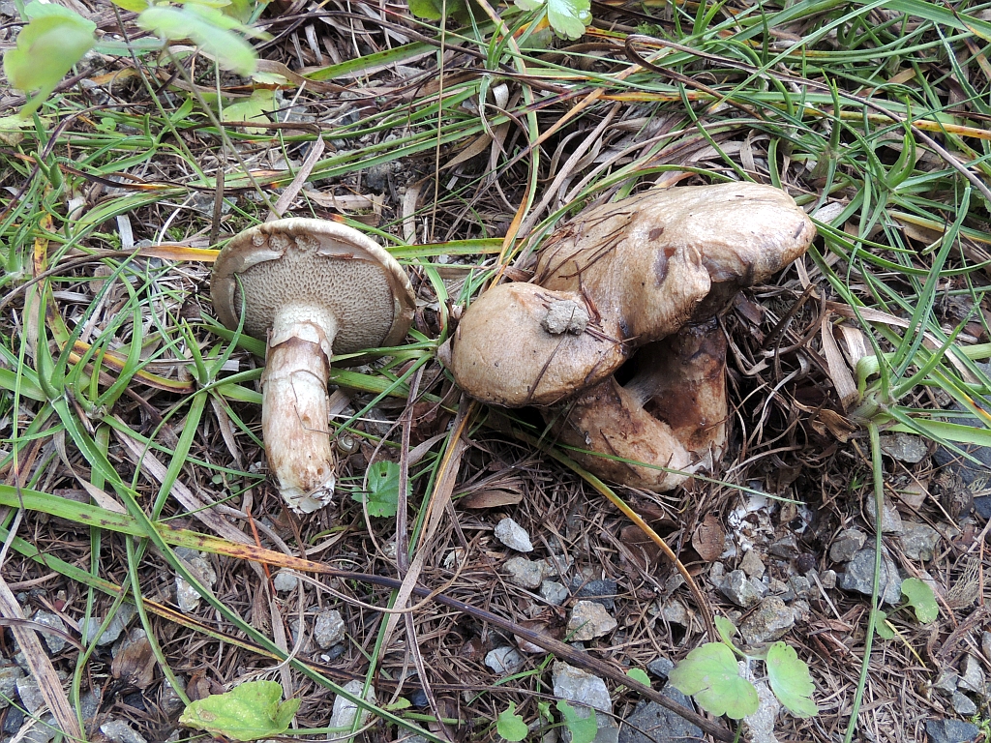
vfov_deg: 40.7
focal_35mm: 35
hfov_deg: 52.6
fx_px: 1002
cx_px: 496
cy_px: 372
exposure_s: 1/6
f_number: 8.1
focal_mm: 6.2
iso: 100
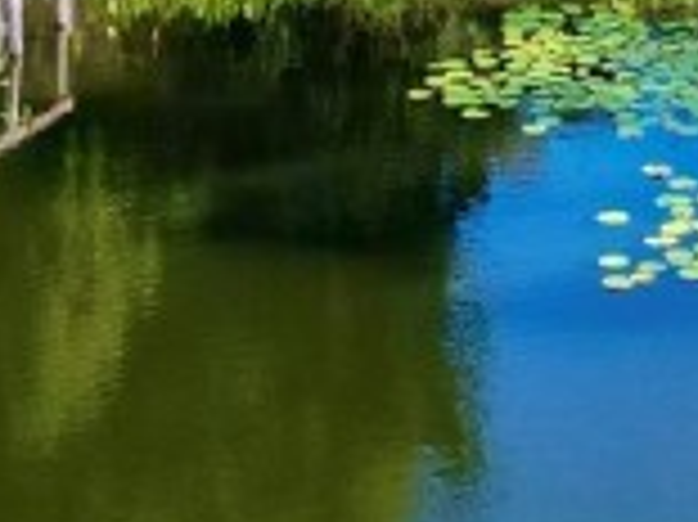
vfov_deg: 8.2
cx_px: 1031
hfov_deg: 11.9
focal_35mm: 159
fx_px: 3204
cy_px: -927
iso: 100
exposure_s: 1/1500
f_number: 1.7
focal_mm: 6.72
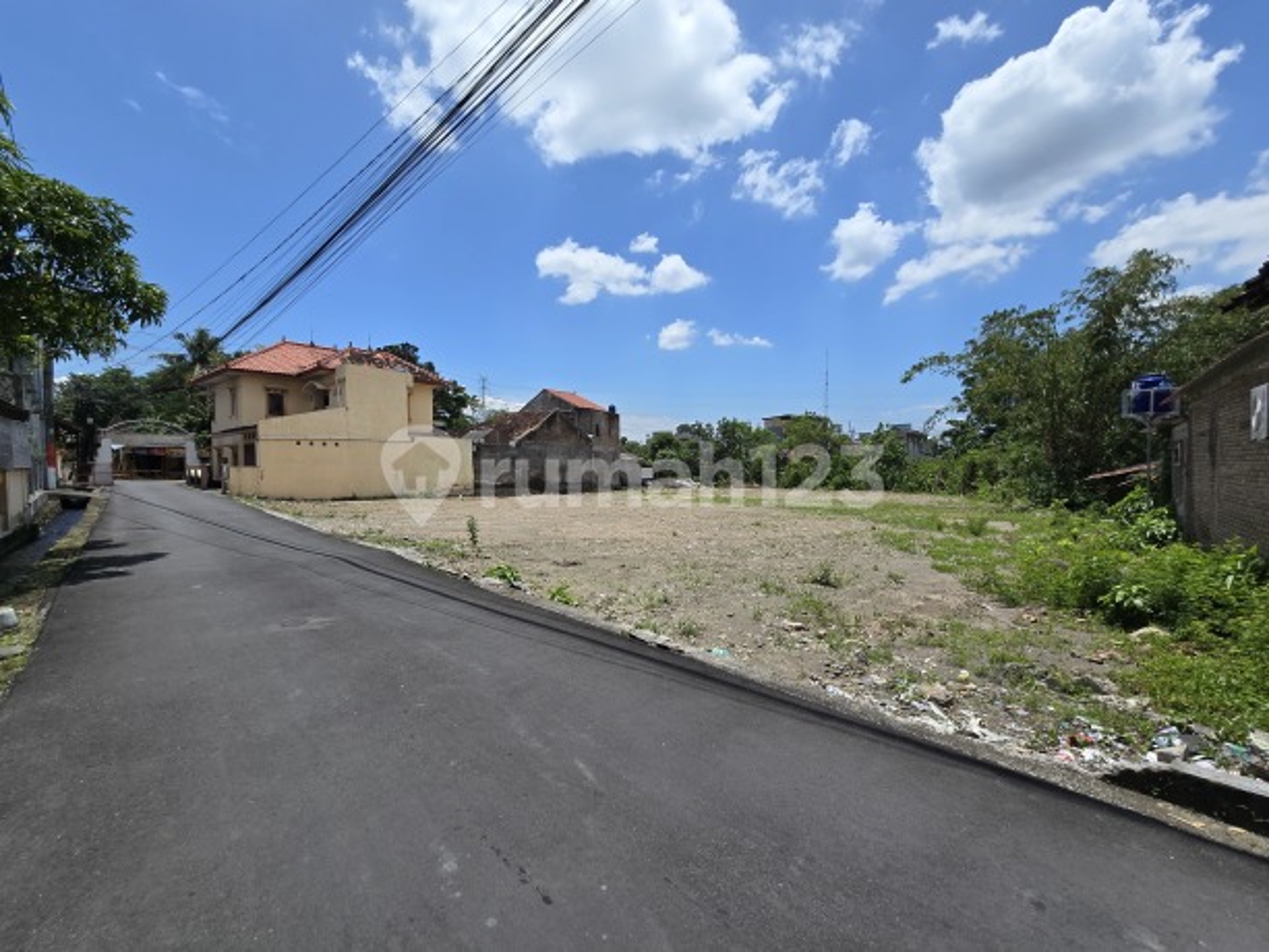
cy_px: 476
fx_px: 477
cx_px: 634
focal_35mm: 13
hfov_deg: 106.2
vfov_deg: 89.9
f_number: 2.2
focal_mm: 2.2
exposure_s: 1/3168
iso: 50
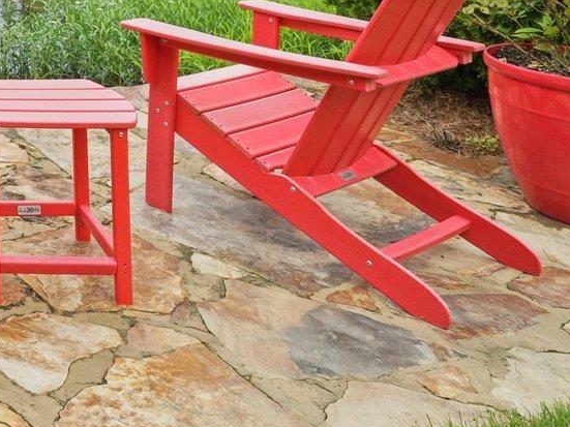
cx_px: -230
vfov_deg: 23.9
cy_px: -189
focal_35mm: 50
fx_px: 823
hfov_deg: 28.6
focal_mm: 14
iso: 400
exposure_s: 1/640
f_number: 8
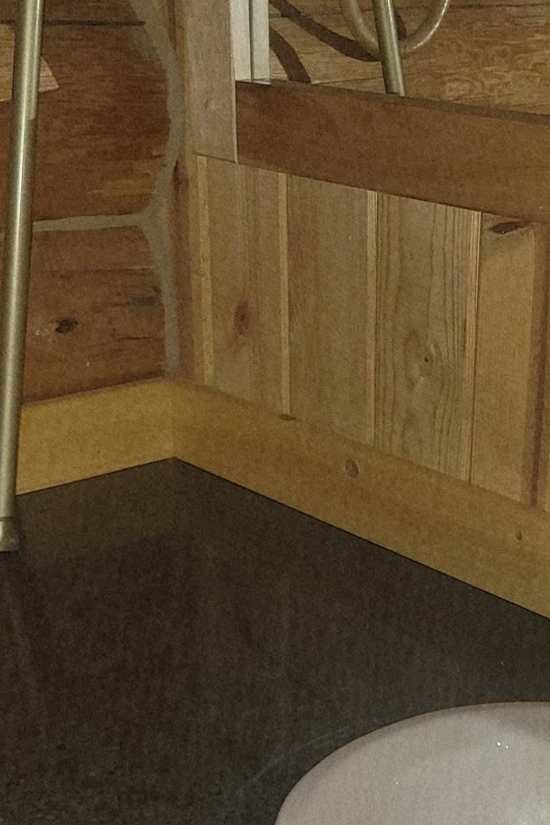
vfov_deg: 30.9
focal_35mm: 64
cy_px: 622
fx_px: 1467
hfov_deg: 21.1
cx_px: 413
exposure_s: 1/24
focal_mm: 5.4
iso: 125
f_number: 1.8
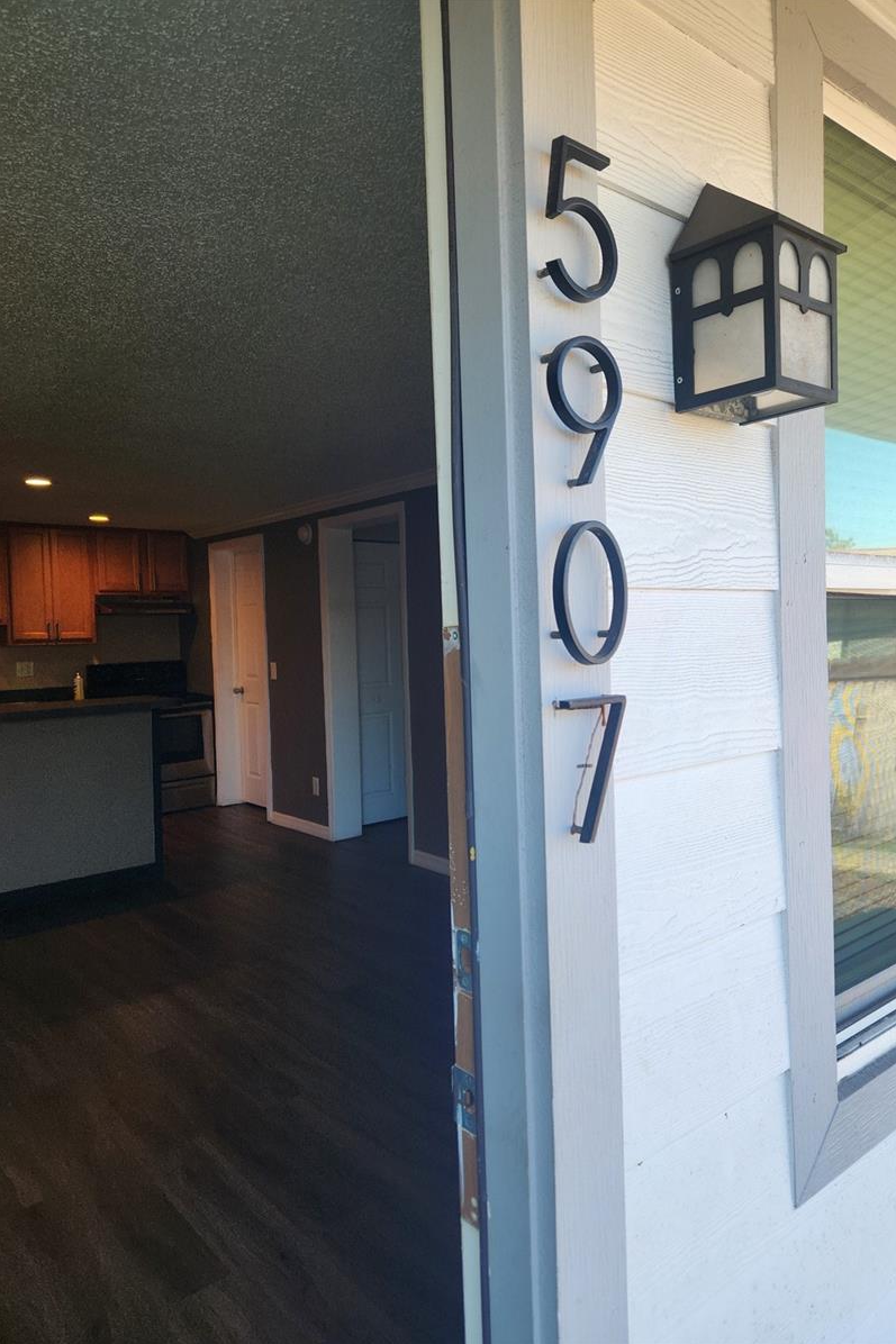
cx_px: 504
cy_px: 672
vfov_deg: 73.8
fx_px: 896
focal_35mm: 24
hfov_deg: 53.0
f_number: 1.8
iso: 20
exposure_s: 1/180
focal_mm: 5.4
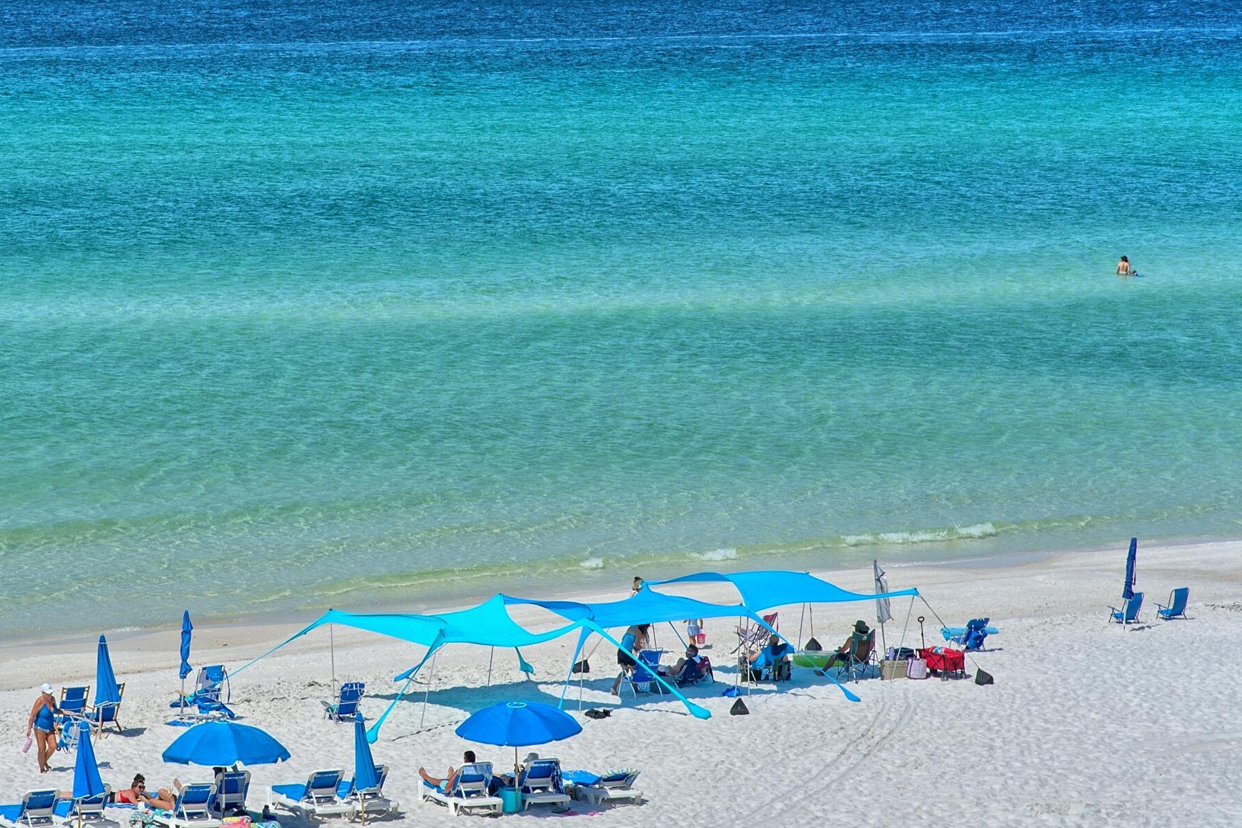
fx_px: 4899
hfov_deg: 14.4
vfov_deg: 9.7
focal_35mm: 142
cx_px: 337
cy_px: 436
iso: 100
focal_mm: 85
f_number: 10
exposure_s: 1/320
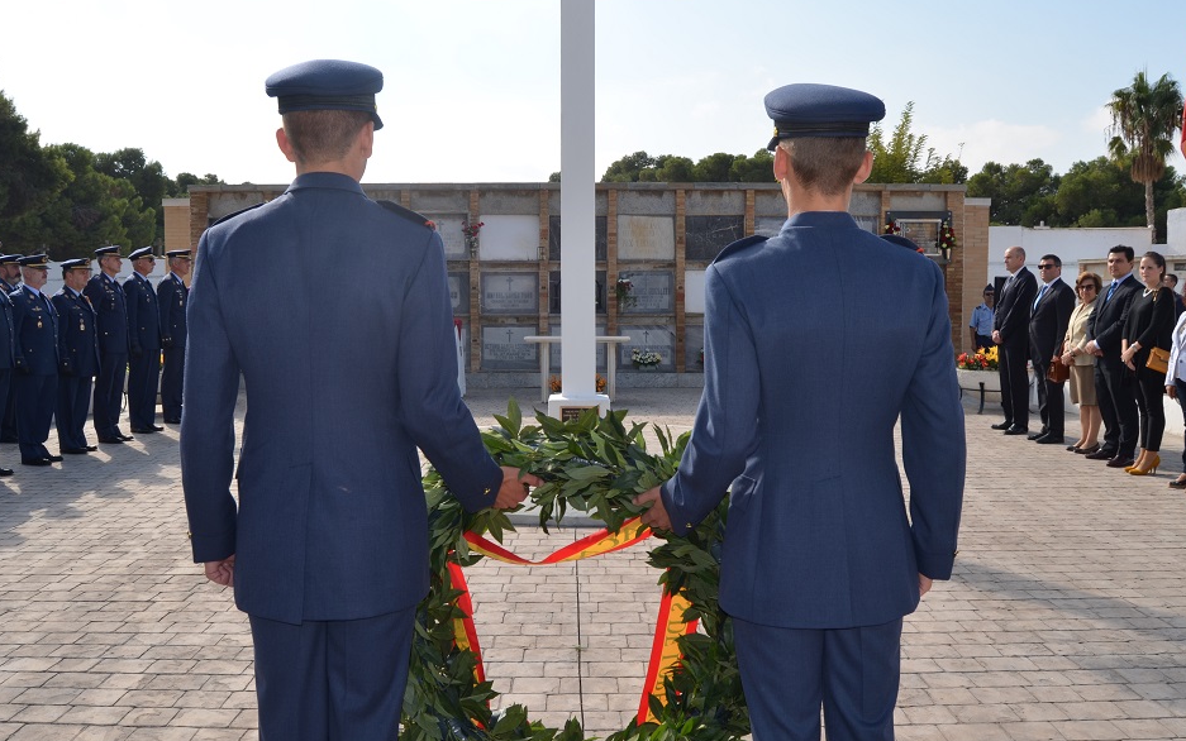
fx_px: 970
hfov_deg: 62.9
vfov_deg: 41.9
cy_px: 372
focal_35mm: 30
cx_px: 572
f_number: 10
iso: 100
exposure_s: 1/200
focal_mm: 18
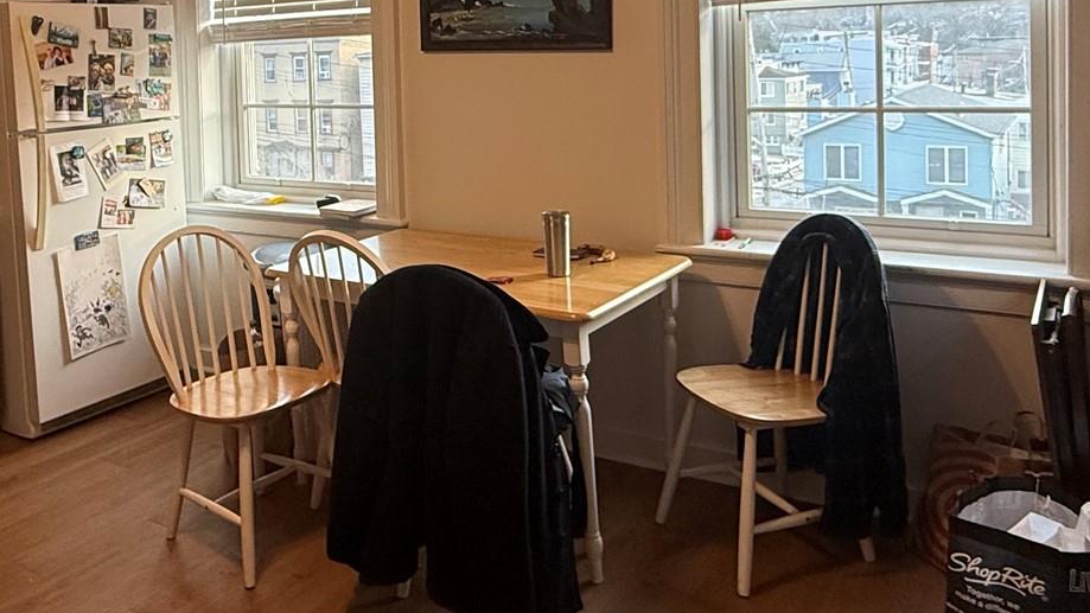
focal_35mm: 34
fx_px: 983
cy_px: 97
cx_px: 436
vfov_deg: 33.4
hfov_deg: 57.6
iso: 200
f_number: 2.2
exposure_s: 1/120
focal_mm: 2.22
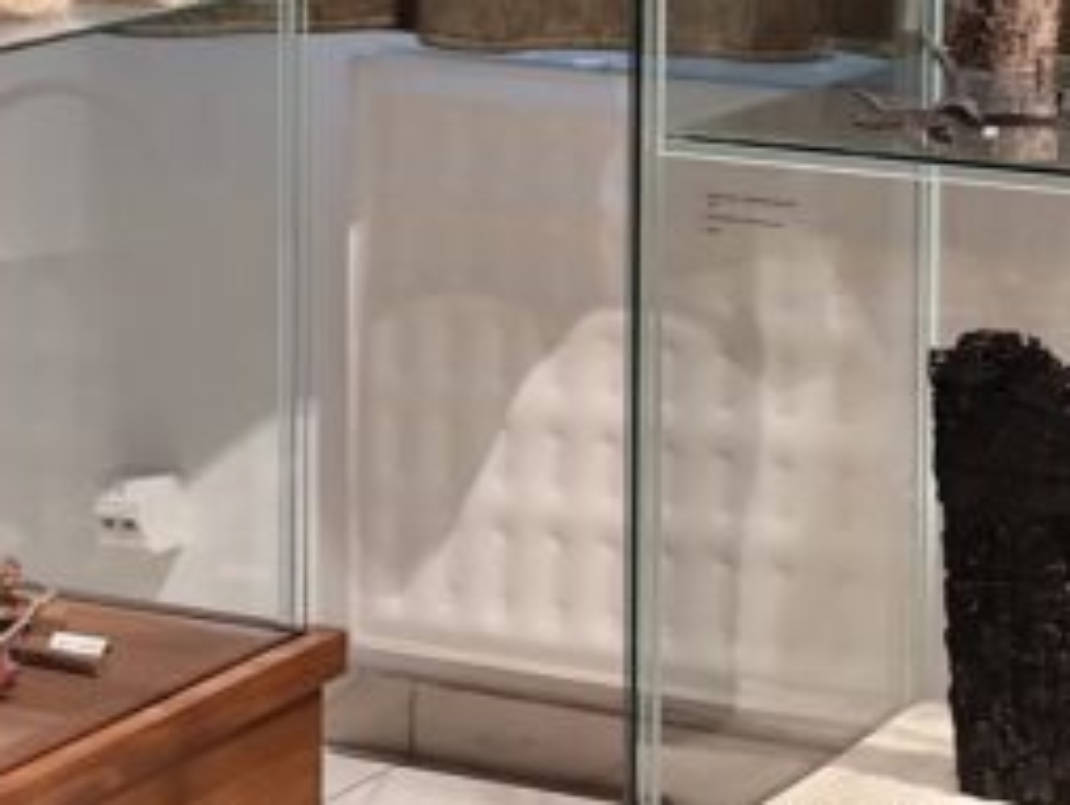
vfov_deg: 10.6
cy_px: -42
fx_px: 4301
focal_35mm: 139
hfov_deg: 14.2
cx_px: 573
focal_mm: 6.19
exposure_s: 1/50
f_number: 1.65
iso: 200
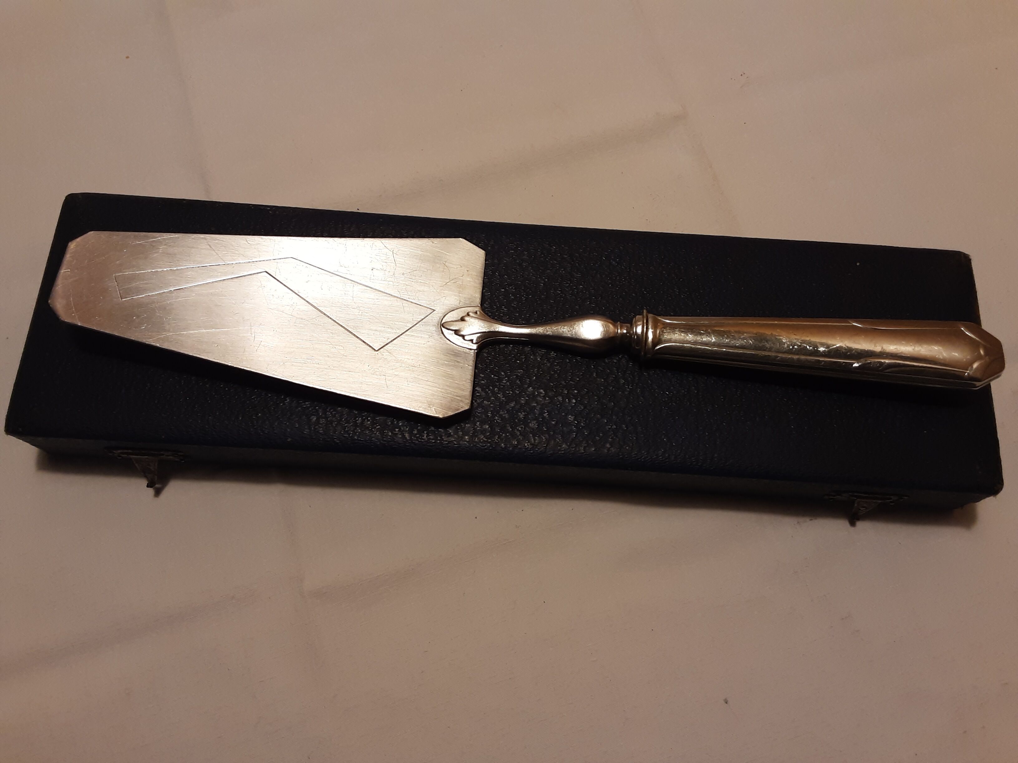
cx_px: 509
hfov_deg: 65.3
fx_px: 794
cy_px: 382
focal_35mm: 27
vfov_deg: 51.4
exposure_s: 1/50
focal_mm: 2.91
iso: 100
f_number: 1.9
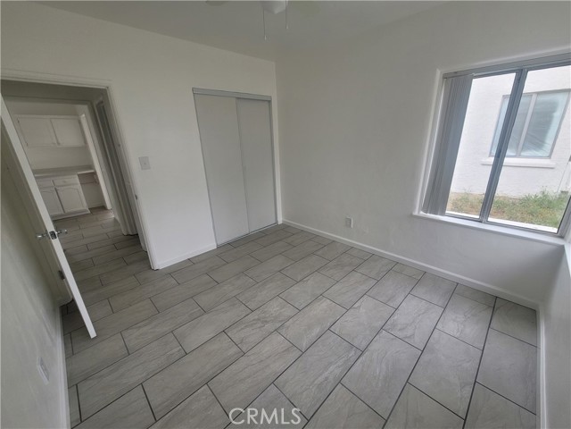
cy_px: 214
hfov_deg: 106.2
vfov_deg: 89.9
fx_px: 214
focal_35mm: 13
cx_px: 286
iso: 64
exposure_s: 1/274
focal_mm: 2.2
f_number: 2.2
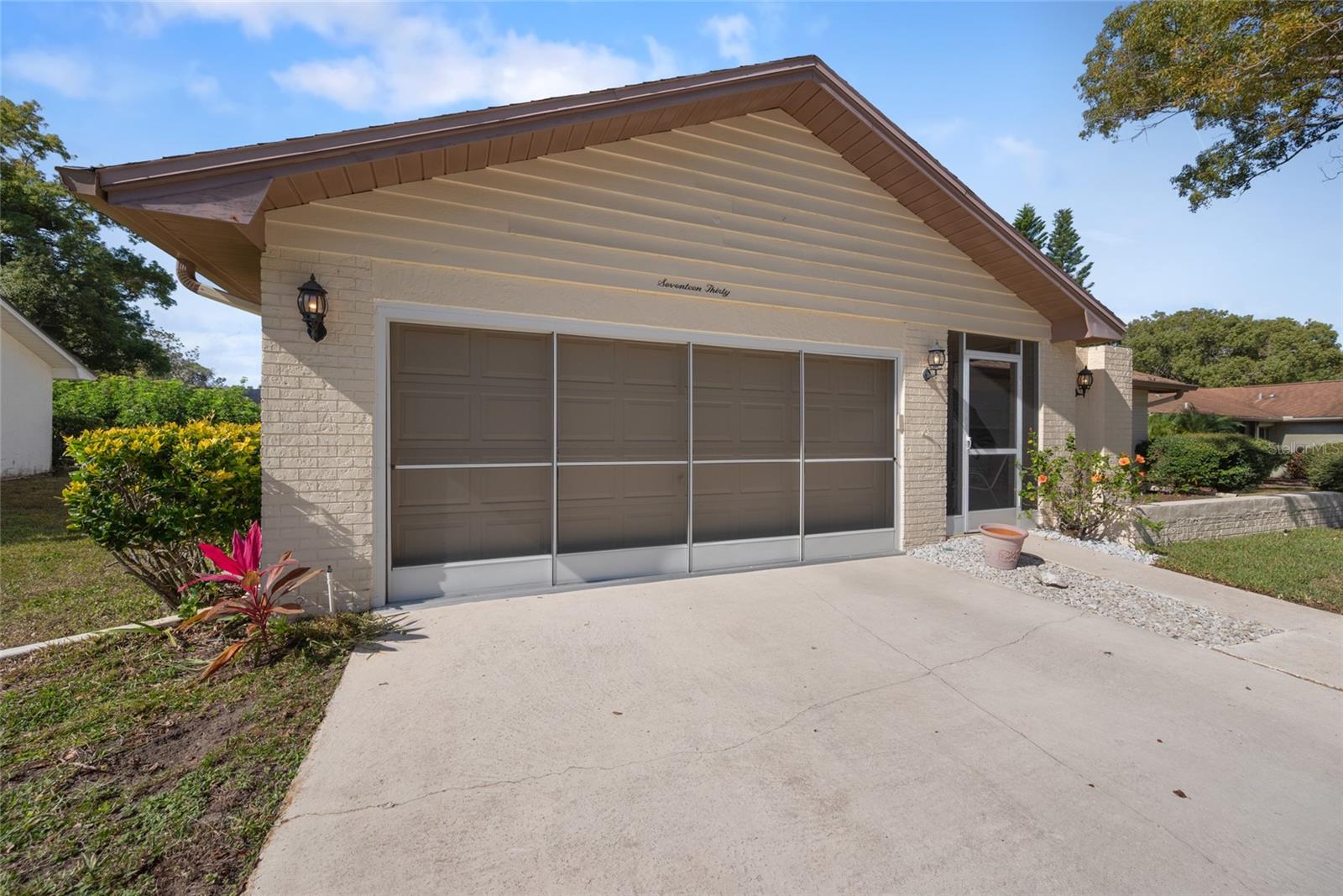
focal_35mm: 14
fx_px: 522
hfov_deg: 104.2
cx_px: 672
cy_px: 448
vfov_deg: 81.2
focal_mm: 14
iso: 250
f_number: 6.3
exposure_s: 1/250
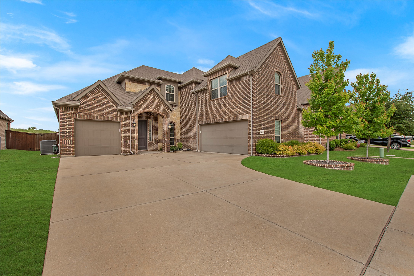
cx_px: 207
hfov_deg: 100.4
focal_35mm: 15
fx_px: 172
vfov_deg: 77.3
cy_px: 138
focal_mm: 10
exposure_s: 1/500
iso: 100
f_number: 5.6
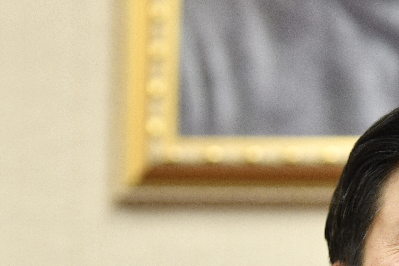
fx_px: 3979
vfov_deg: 3.8
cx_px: 427
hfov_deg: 5.7
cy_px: 387
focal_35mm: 359
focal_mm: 102
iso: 800
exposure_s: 1/180
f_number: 3.3
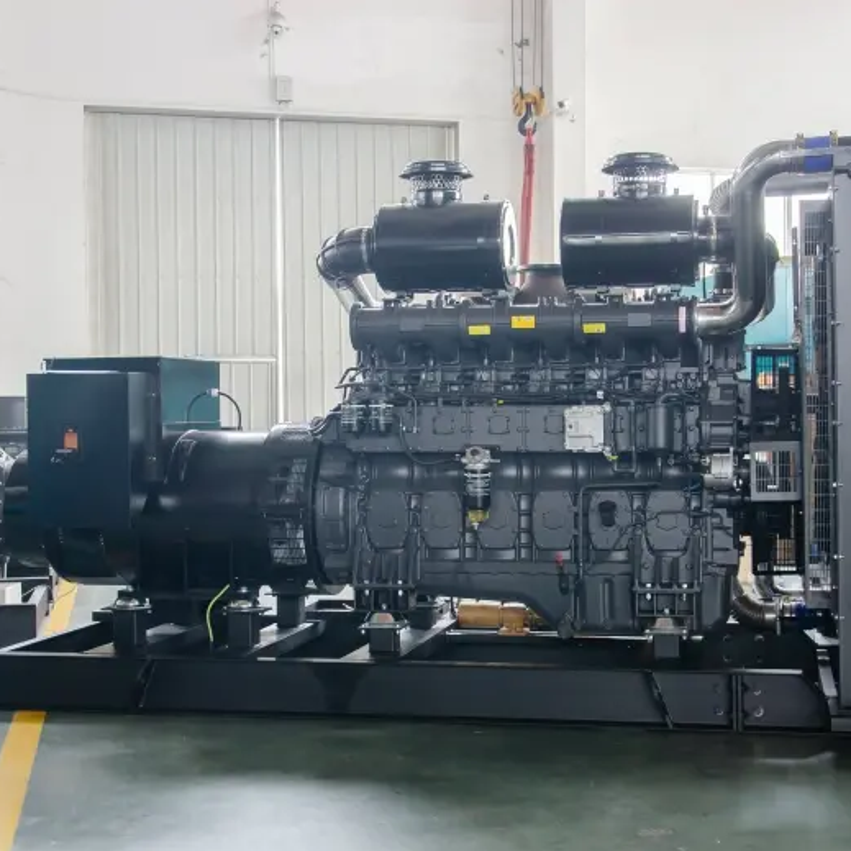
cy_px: 428
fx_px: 1418
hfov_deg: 33.3
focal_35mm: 51
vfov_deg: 33.4
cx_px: 497
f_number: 4
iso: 100
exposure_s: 1/8
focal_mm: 26
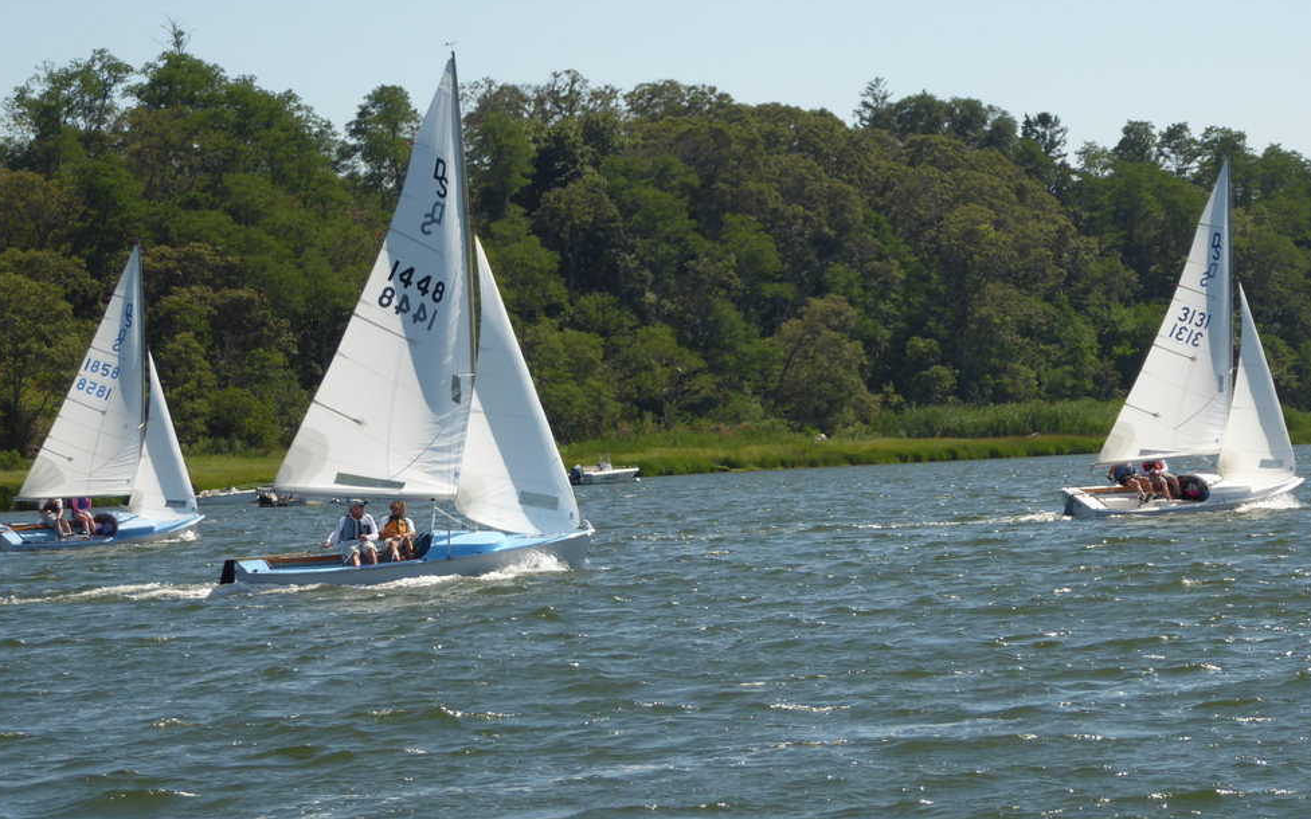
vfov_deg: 8.2
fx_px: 5681
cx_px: 676
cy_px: 305
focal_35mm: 159
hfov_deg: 13.2
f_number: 5.4
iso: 80
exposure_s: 1/400
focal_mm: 25.6
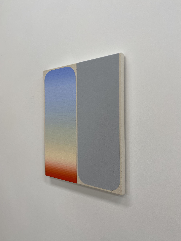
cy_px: 120
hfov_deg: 53.1
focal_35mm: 26
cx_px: 90
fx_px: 181
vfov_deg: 67.3
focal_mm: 4.25
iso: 100
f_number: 1.8
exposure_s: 1/120
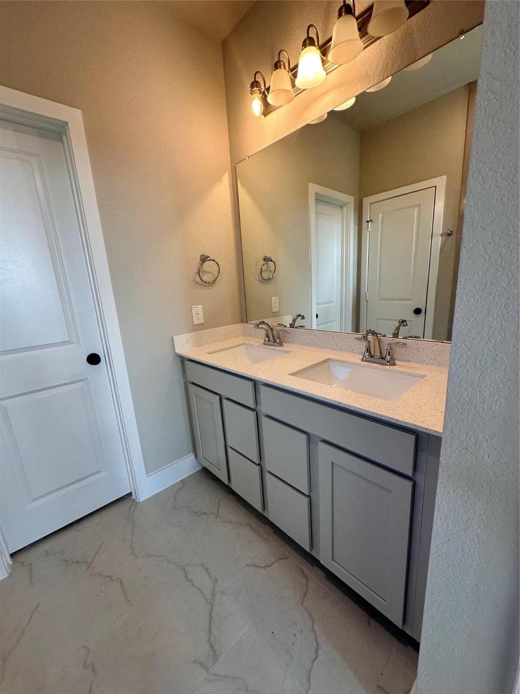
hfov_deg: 85.7
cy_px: 347
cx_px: 260
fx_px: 280
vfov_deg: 102.1
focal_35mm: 14
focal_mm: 2.22
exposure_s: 1/120
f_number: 2.2
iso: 80
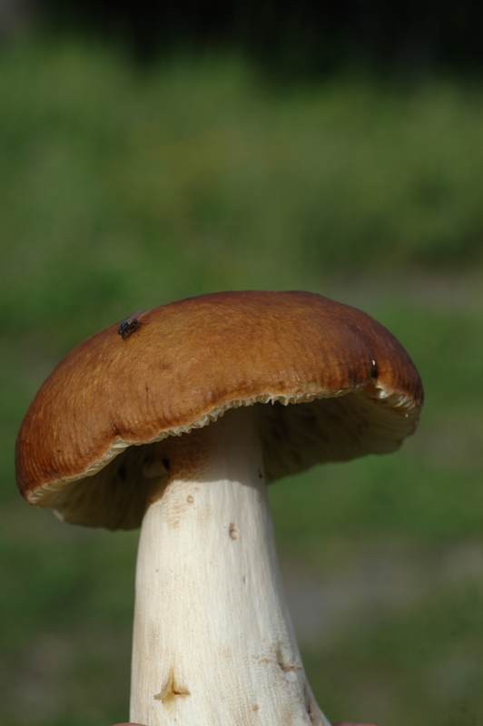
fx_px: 1814
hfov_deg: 15.2
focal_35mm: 90
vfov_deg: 22.6
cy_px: 363
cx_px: 242
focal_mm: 60
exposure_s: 1/400
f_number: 10
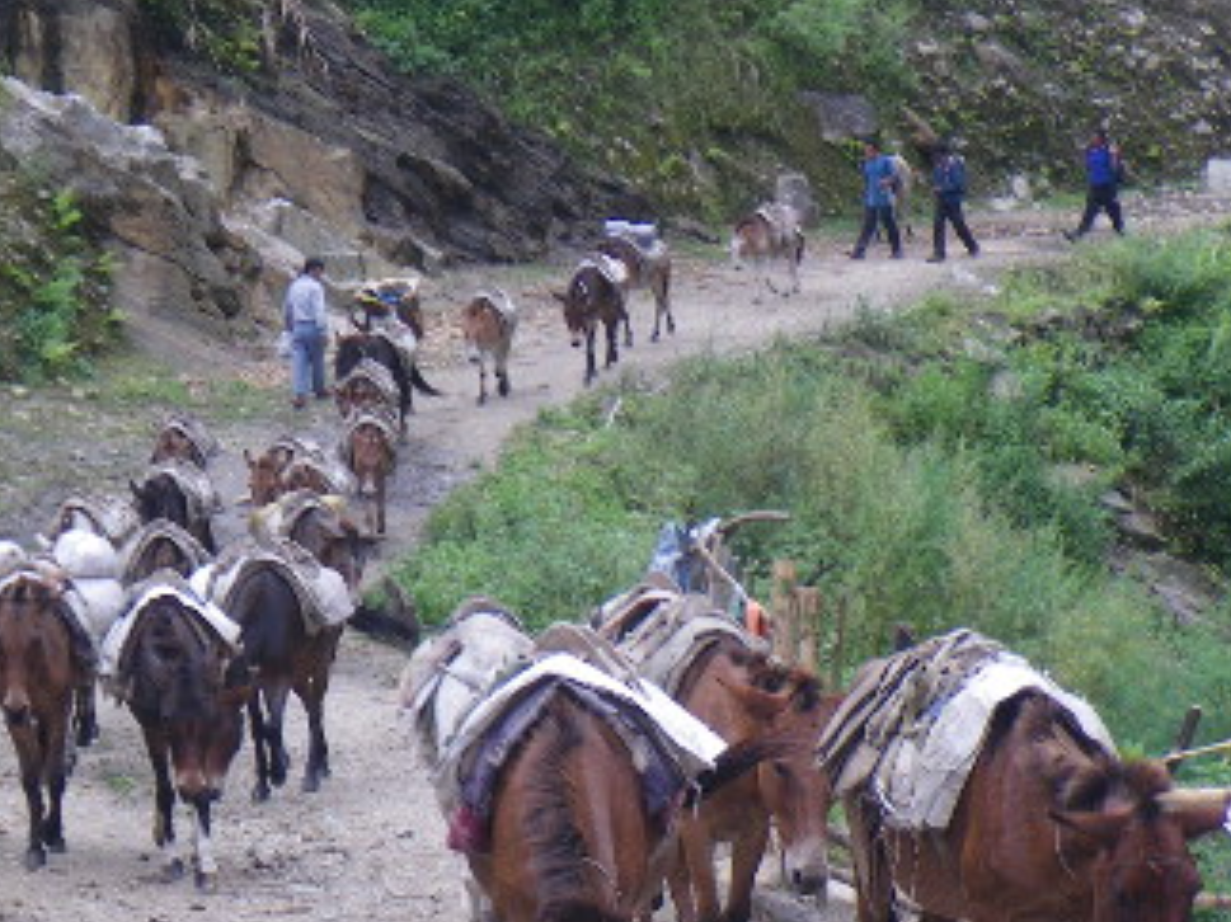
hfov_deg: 18.9
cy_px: 701
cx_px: 537
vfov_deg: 14.2
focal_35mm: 104
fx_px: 3697
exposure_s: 1/100
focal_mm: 7.5
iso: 50
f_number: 4.2
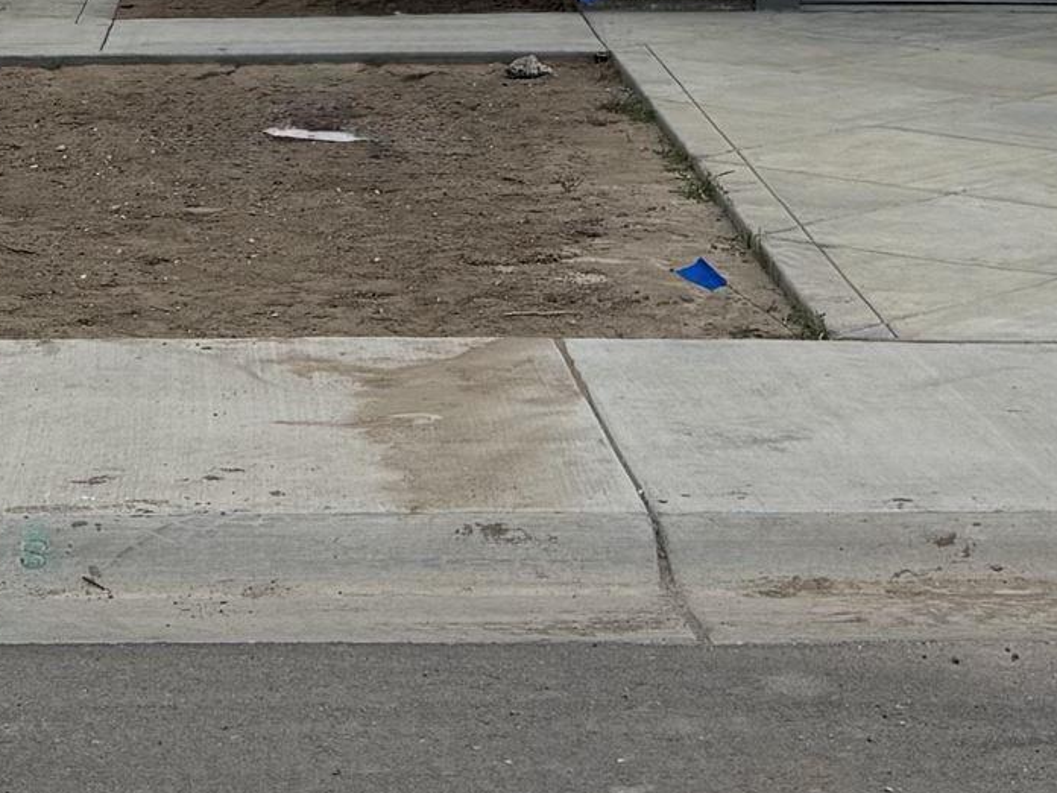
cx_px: 269
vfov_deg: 13.0
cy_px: -472
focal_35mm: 106
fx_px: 3237
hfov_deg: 18.4
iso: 80
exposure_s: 1/5348
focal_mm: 6.76
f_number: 1.78
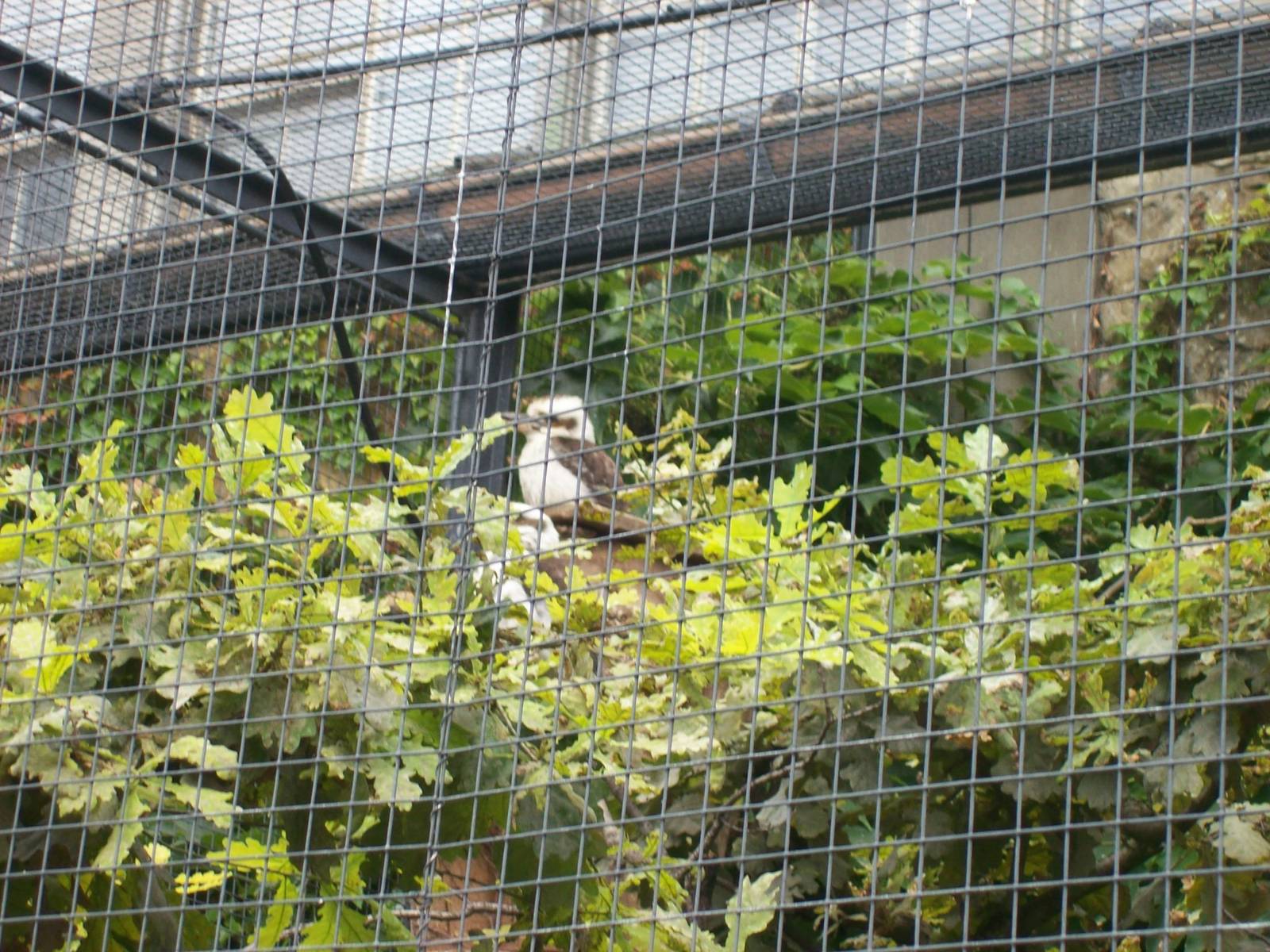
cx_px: 635
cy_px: 476
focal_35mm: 108
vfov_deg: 13.7
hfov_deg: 18.2
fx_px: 3962
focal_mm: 18
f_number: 4.8
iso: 83
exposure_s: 1/128
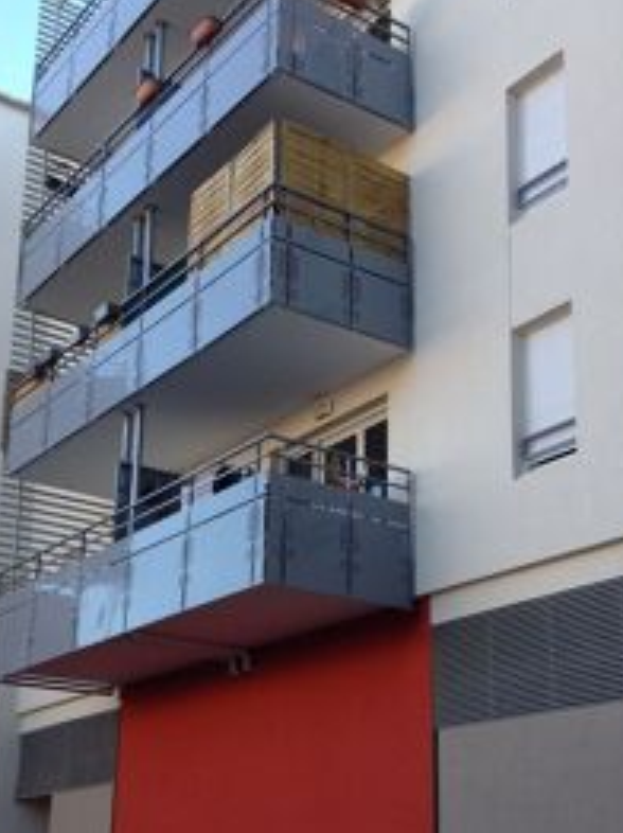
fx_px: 1370
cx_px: 315
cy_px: 561
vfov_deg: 33.5
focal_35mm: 57
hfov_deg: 25.6
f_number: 2.4
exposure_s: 1/262
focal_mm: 4.28
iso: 50
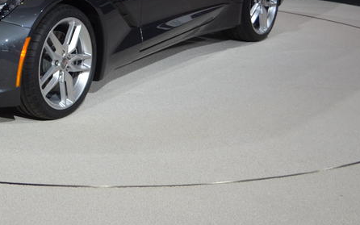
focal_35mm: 91
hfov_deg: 22.2
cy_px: -16
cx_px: 33
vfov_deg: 14.1
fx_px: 893
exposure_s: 1/200
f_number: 4.2
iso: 500
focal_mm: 26
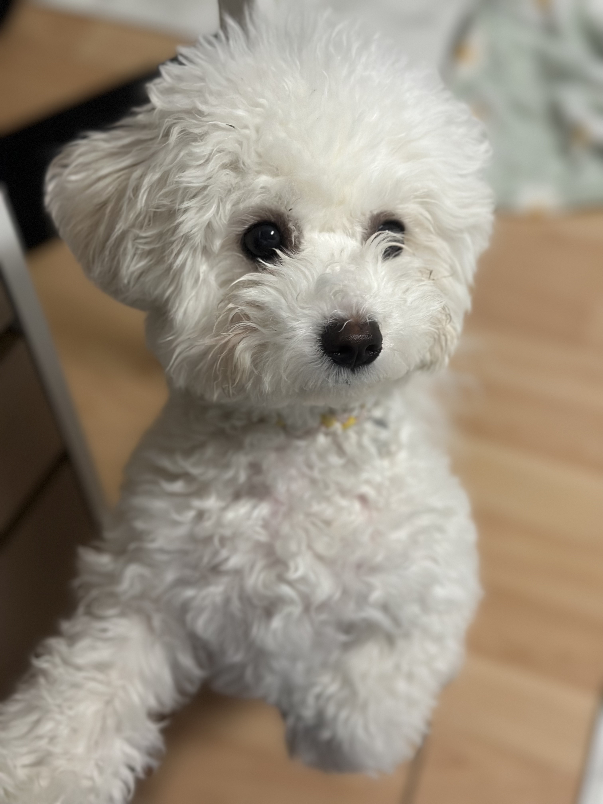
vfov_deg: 39.7
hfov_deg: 30.3
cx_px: 302
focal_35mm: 48
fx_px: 1115
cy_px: 402
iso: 320
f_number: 1.78
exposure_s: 1/40
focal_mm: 6.86
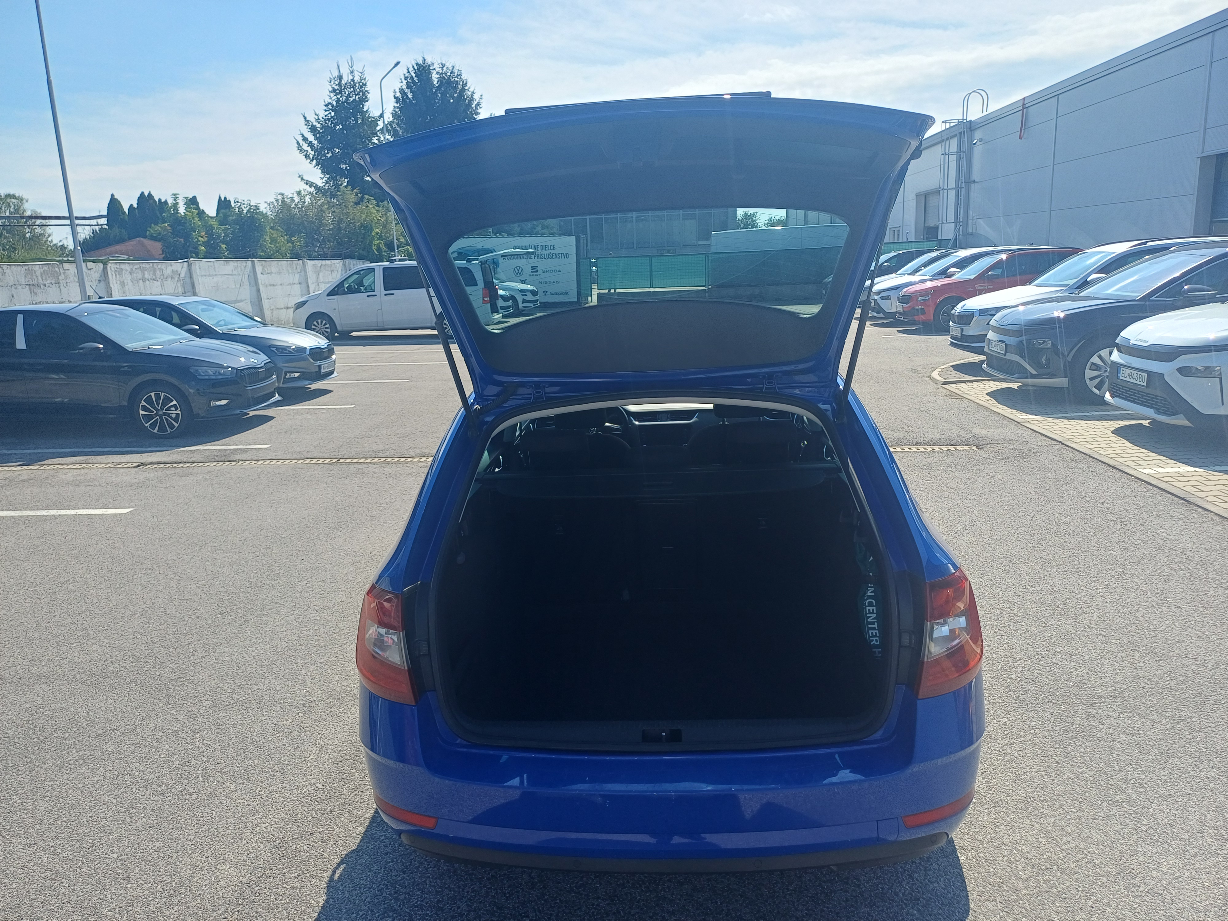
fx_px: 887
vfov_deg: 54.9
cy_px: 460
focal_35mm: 25
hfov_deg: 69.4
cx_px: 614
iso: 50
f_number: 1.8
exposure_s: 1/962
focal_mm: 4.65
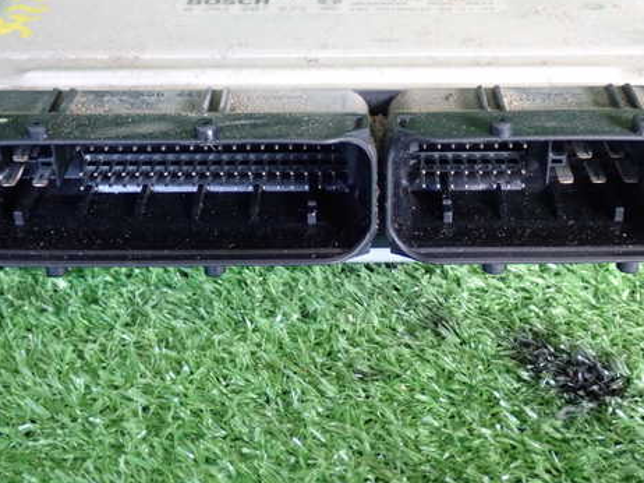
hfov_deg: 29.8
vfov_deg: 22.6
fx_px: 1209
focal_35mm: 65
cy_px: 218
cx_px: 348
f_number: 3.2
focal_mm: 9.01
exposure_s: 1/50
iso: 800
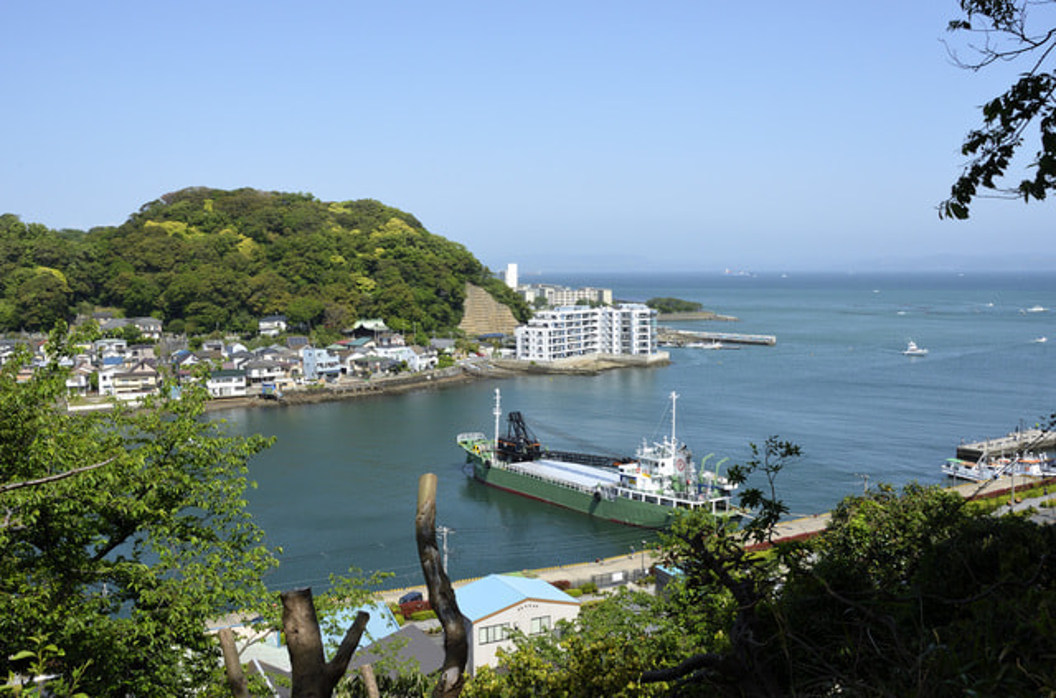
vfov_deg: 39.7
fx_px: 965
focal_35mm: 33
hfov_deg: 57.4
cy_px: 349
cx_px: 528
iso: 200
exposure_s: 1/250
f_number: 14
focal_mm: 22
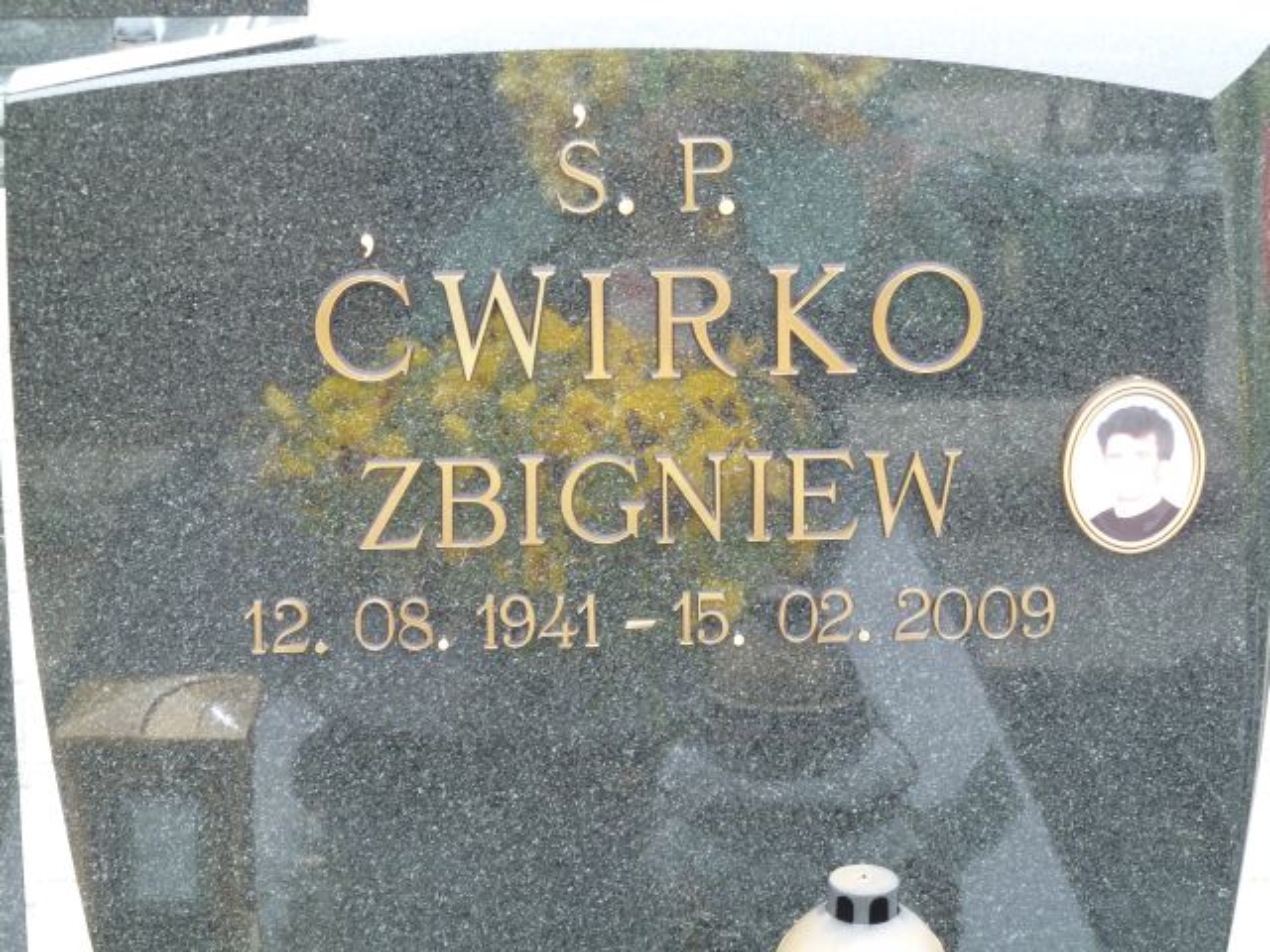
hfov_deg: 18.9
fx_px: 3816
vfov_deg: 14.2
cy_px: 476
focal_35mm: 104
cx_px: 635
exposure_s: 1/40
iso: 200
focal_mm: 17
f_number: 4.3
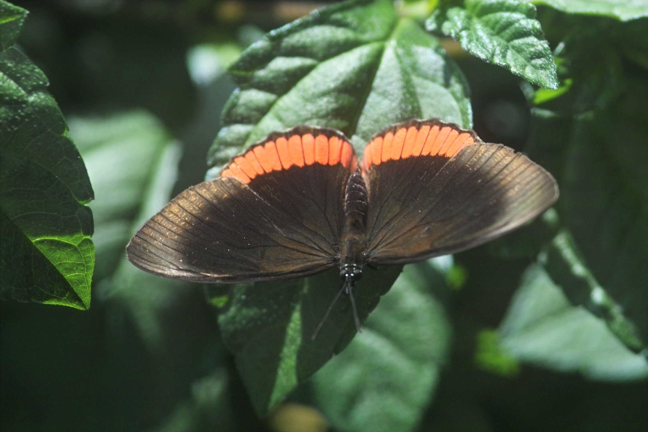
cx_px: 324
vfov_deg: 7.7
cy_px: 216
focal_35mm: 179
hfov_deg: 11.5
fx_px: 3222
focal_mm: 105
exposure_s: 1/180
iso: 200
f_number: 4
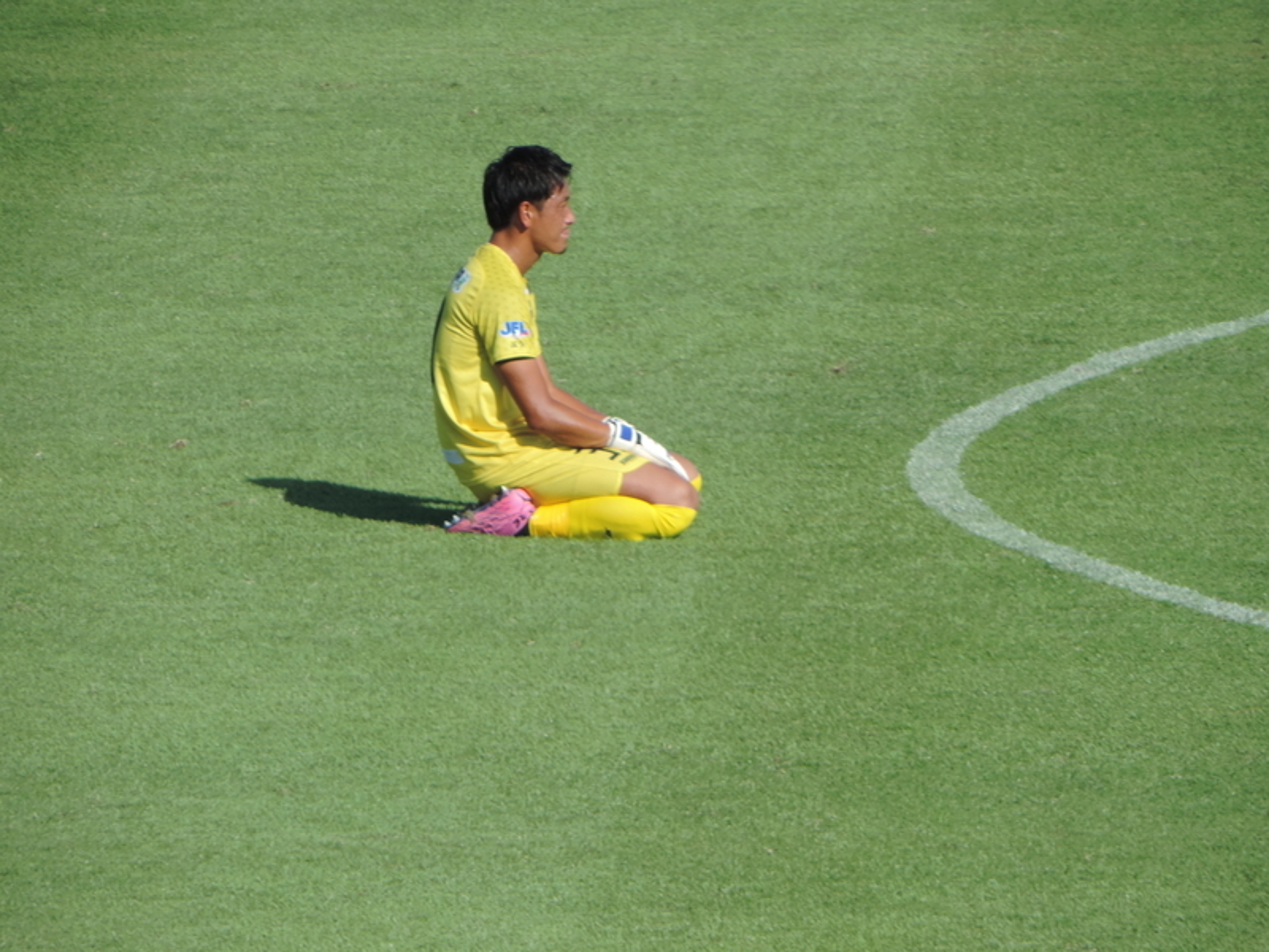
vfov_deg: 2.1
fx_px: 25662
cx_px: 634
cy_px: 476
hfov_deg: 2.8
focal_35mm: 700
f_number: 5
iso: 80
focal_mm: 124.8
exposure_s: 1/400
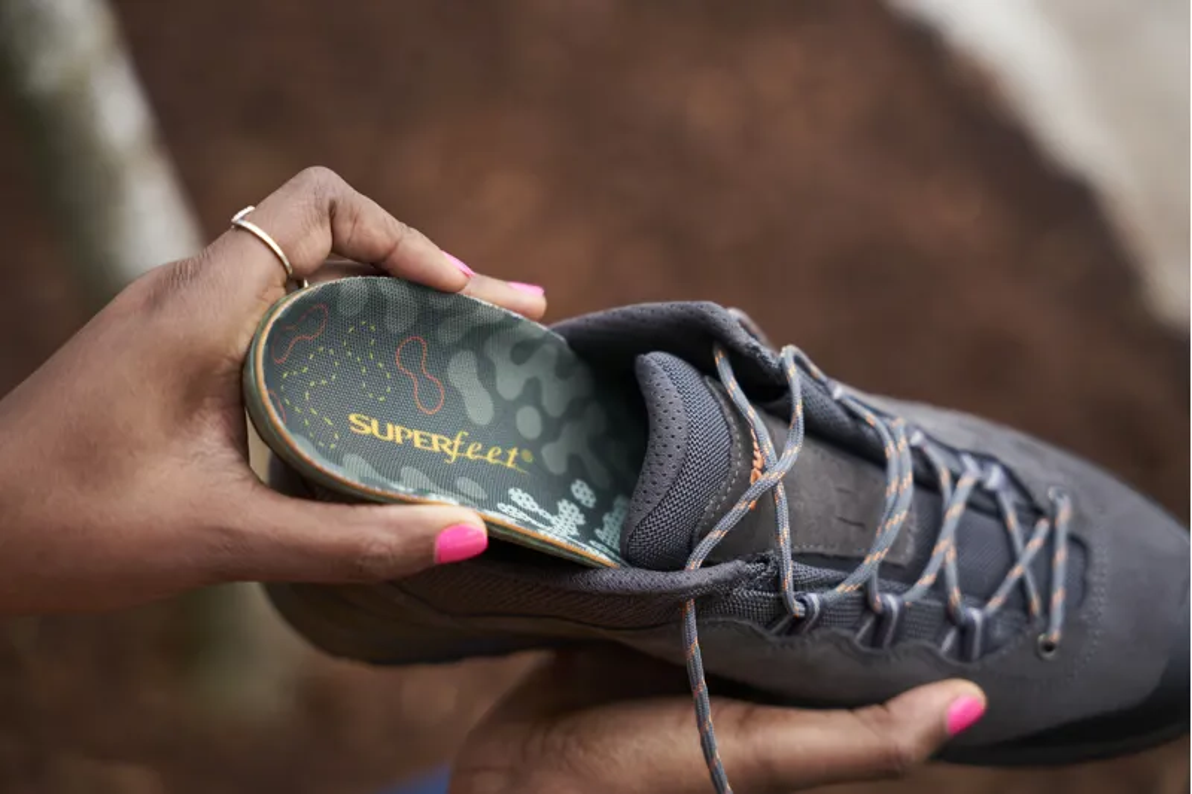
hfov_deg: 28.8
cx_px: 596
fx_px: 2317
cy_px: 397
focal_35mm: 70
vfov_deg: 19.4
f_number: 2.8
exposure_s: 1/320
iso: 64
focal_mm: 70
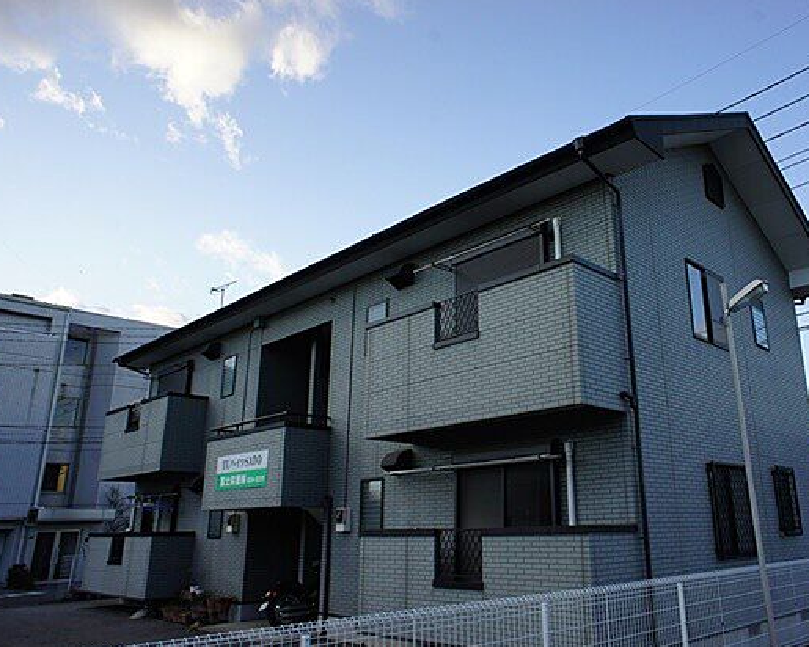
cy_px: 322
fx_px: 670
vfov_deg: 51.5
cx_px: 481
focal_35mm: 28
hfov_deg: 61.7
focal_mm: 16
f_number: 10
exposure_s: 1/50
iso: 200
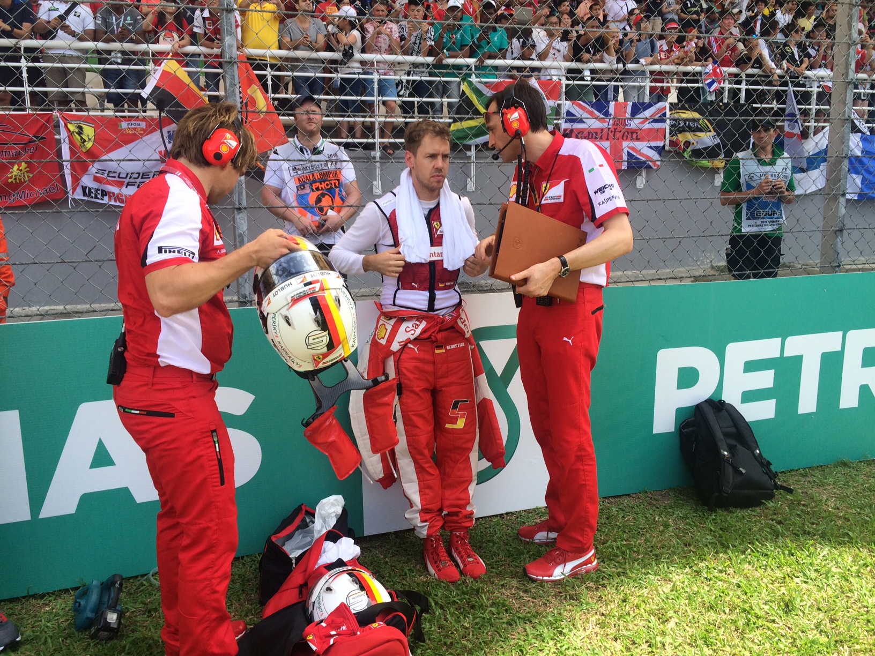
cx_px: 438
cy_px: 328
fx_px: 733
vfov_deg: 48.2
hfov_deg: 61.7
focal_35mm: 29
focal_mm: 4.15
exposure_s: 1/733
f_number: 2.2
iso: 32
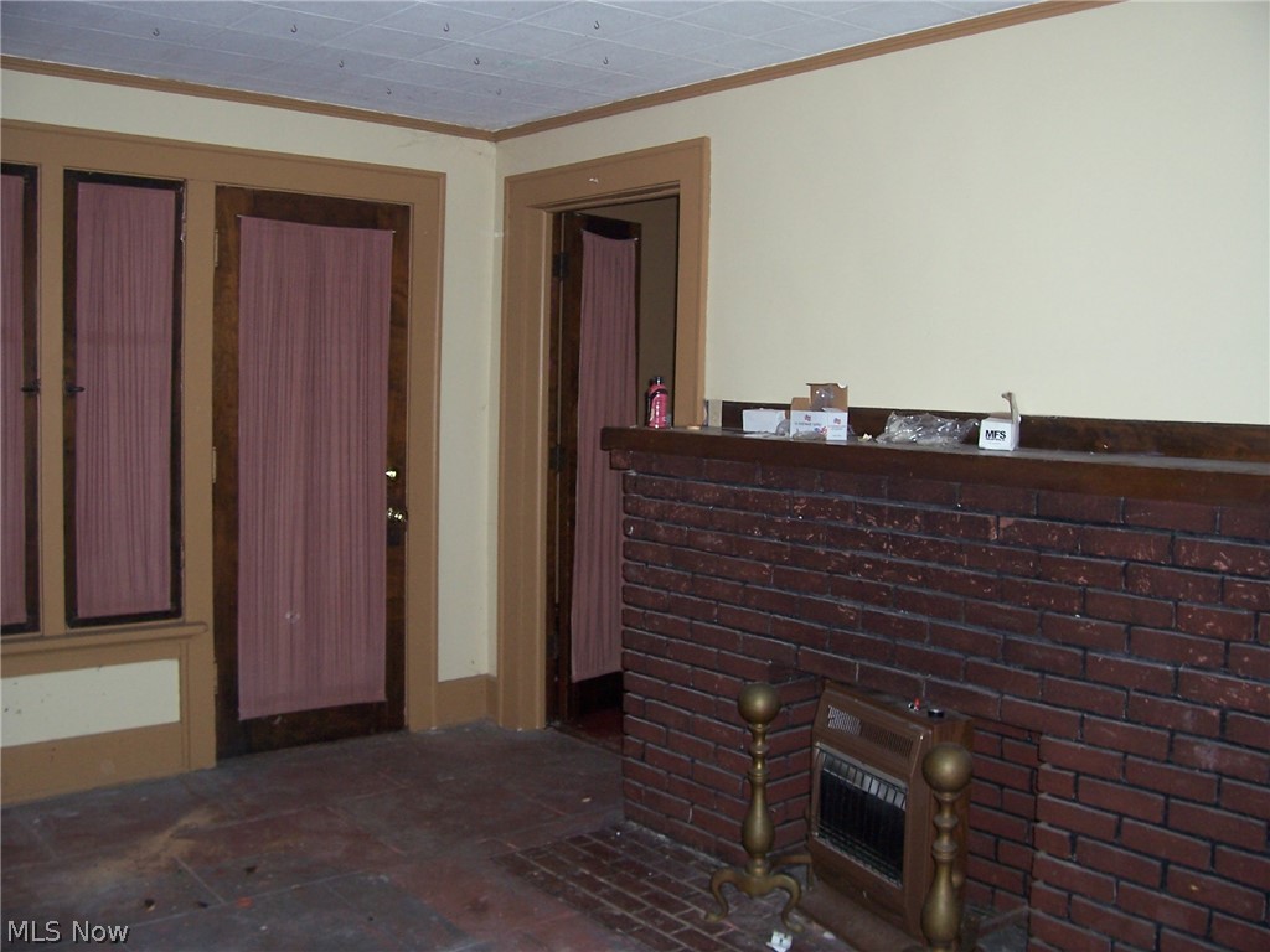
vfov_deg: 41.8
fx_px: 1247
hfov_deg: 54.0
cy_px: 476
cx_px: 635
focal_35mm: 34
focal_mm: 5.6
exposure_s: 1/60
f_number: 2.7
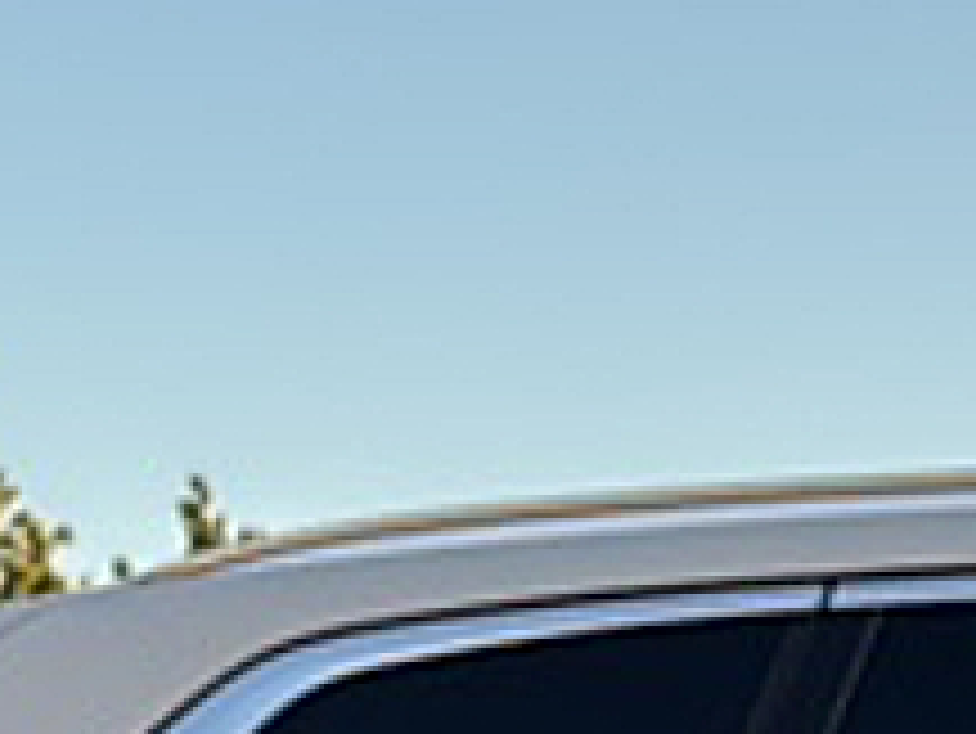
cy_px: 1837
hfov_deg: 9.3
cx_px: 2537
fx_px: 5191
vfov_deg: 7.5
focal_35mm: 184
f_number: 1.78
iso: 80
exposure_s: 1/878
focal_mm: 6.76
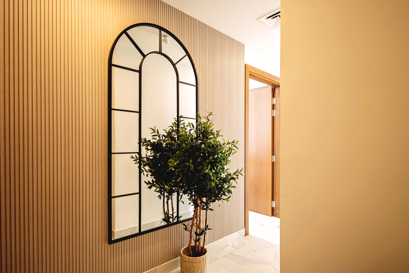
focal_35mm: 18
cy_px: 136
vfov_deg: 67.4
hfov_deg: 90.0
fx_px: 204
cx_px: 204
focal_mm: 12
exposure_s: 1/10
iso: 100
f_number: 8
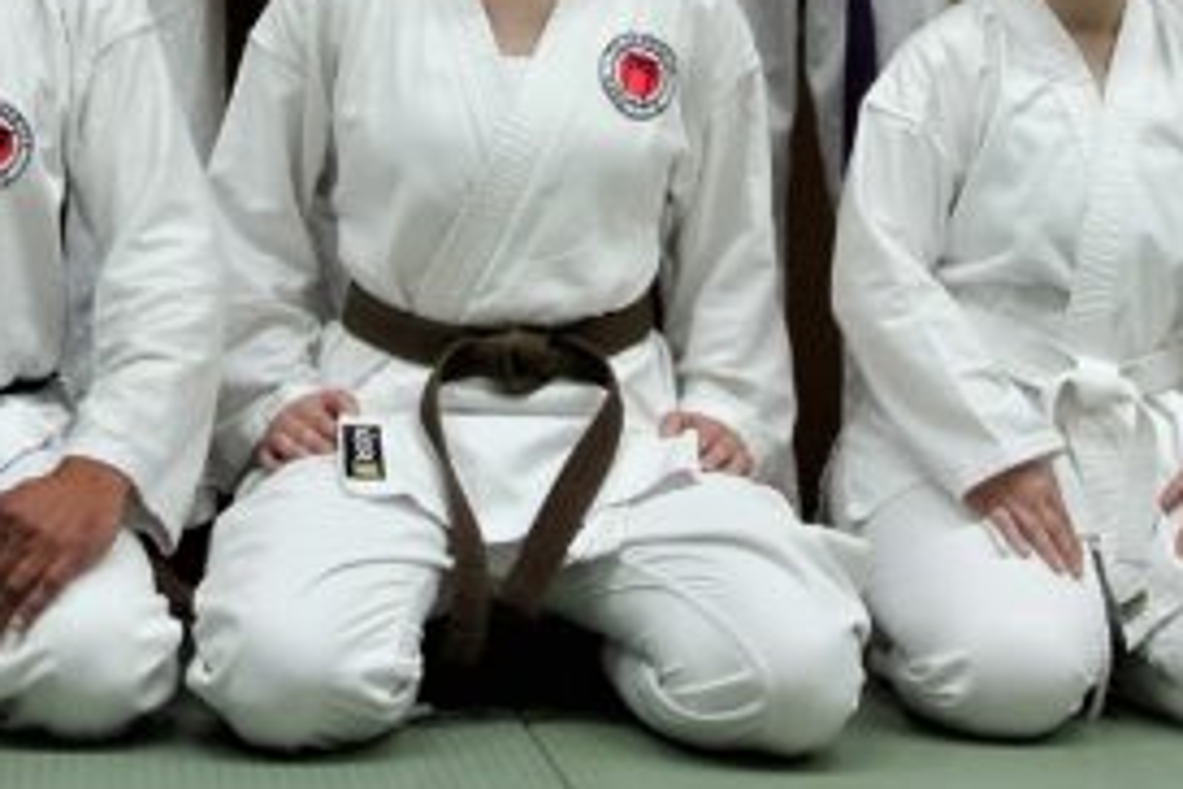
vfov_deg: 17.9
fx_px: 2399
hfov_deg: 27.5
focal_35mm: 73
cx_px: 392
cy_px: -102
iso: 400
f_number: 3.5
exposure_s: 1/100
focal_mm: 10
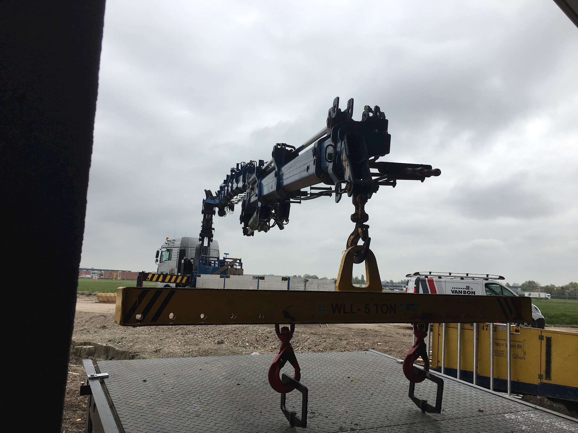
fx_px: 484
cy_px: 216
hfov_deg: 61.7
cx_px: 289
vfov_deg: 48.2
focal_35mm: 29
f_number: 2.2
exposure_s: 1/1508
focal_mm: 4.15
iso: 25
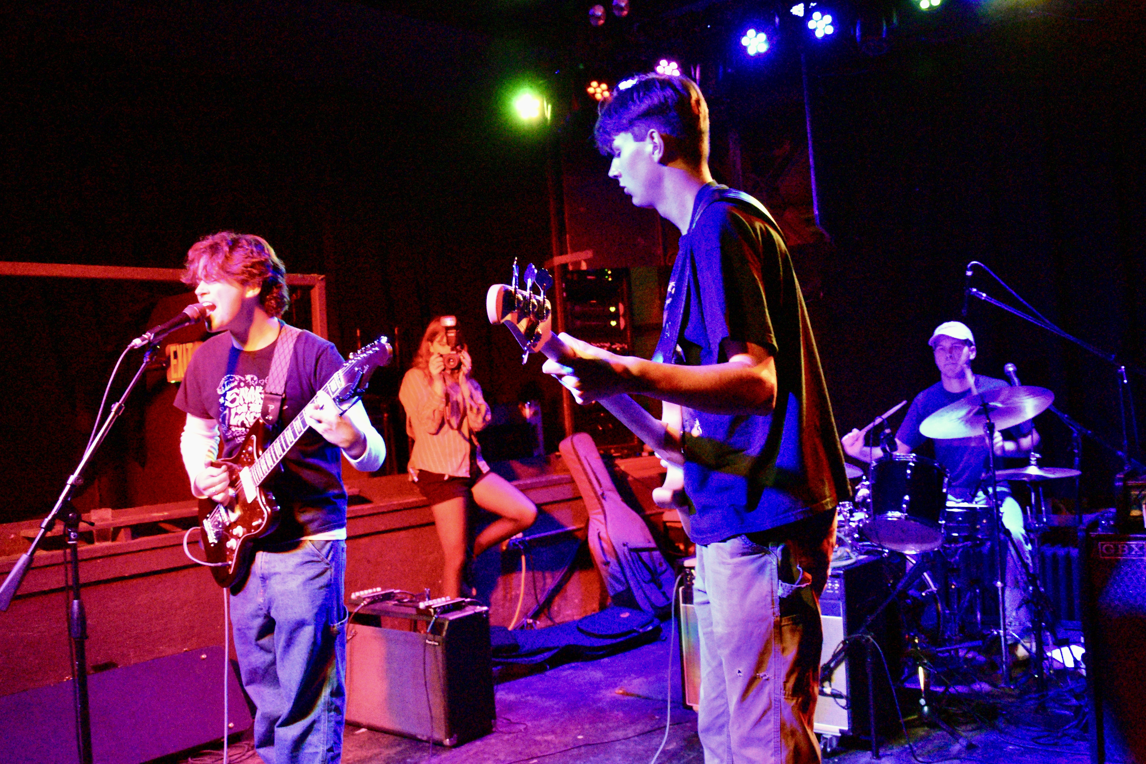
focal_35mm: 27
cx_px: 573
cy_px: 382
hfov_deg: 67.4
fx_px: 859
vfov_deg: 47.9
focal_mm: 18
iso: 11400
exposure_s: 1/125
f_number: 3.5
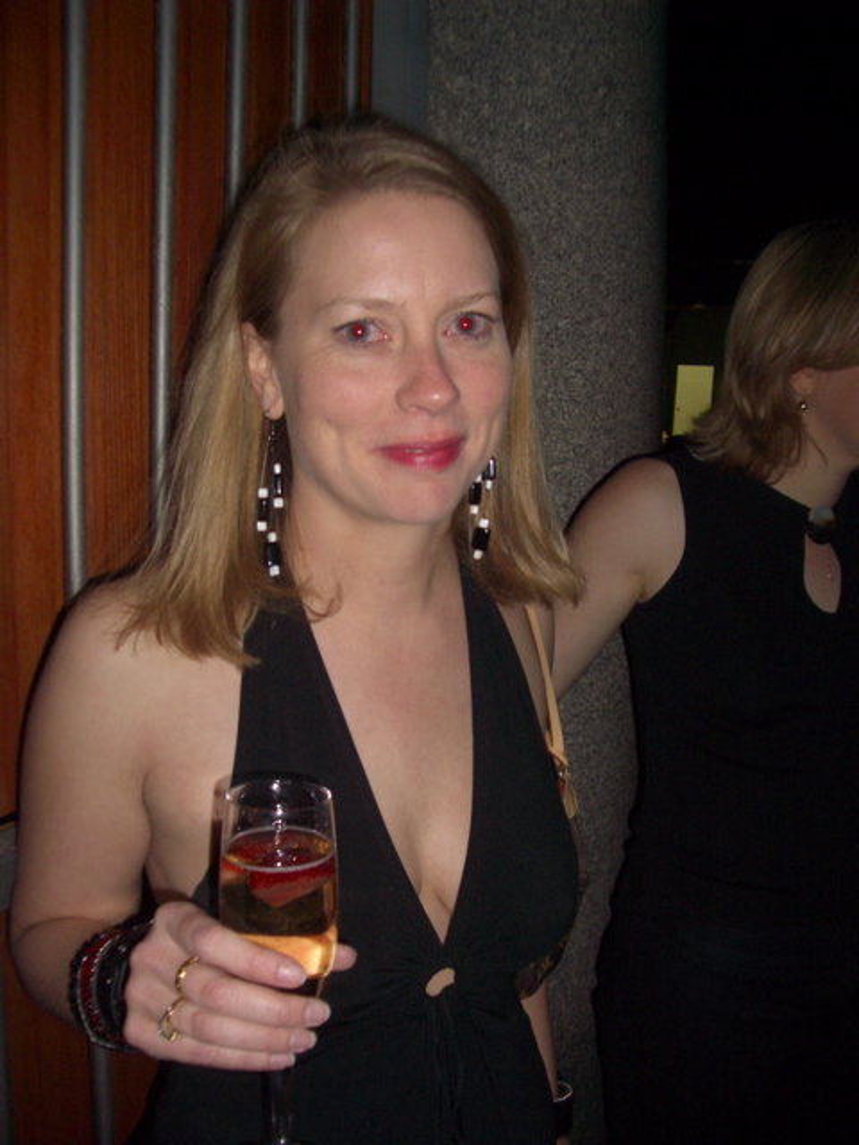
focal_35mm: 35
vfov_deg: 52.6
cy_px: 572
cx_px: 430
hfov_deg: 40.7
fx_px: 1158
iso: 100
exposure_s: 1/60
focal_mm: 5.8
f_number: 2.6
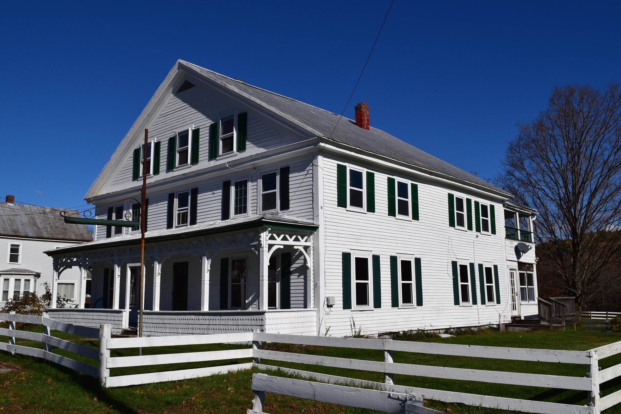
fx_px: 569
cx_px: 334
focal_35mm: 33
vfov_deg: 40.0
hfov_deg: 57.2
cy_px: 200
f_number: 13
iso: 200
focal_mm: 20
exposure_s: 1/800
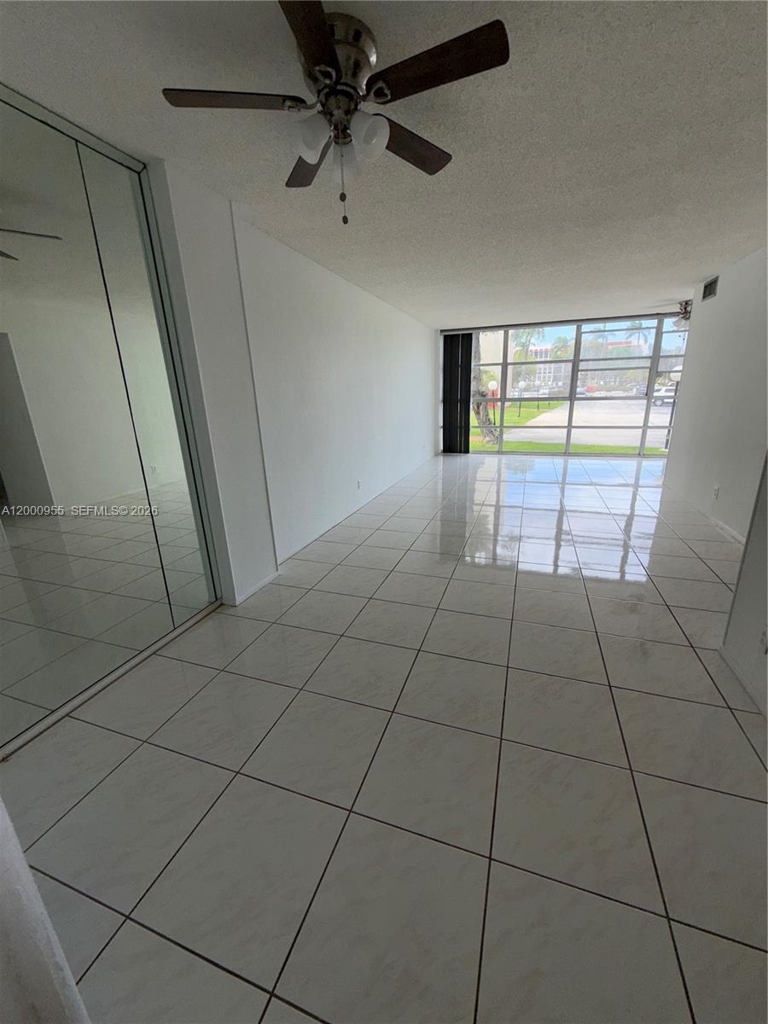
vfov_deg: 102.1
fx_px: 414
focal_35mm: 14
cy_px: 512
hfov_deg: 85.7
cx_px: 384
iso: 16
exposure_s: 1/286
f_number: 2.2
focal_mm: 2.22
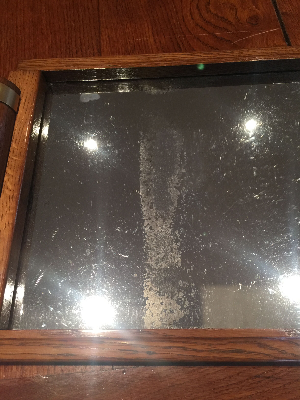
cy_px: 200
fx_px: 335
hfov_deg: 48.2
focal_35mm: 29
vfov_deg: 61.7
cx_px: 150
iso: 64
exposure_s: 1/33
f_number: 2.2
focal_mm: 4.15
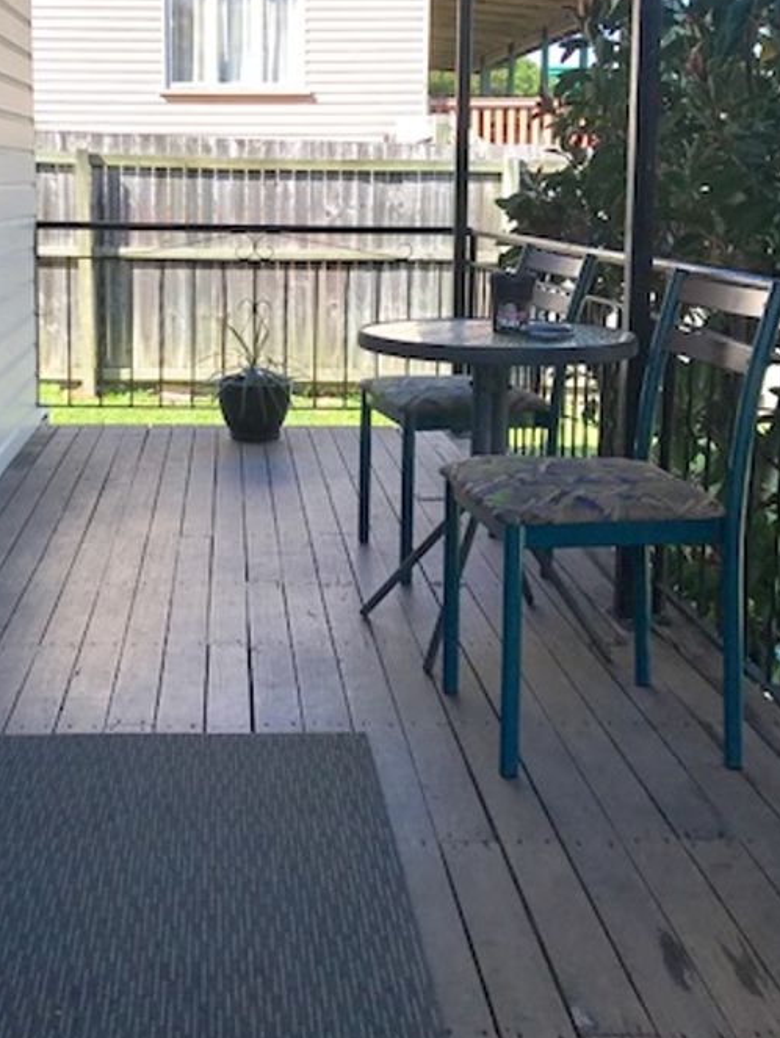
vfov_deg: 41.6
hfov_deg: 31.8
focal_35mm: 45
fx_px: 1351
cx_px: 235
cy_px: 363
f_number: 1.8
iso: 20
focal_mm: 3.99
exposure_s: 1/577
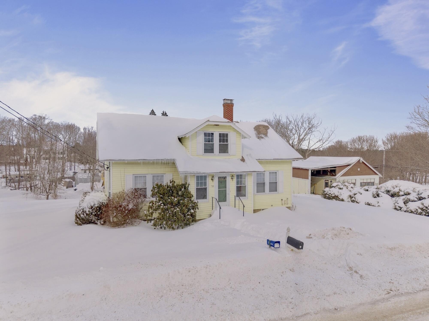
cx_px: 214
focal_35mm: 23
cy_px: 160
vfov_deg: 58.9
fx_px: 285
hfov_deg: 73.9
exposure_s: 1/3200
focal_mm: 8.67
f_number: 1.8
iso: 100
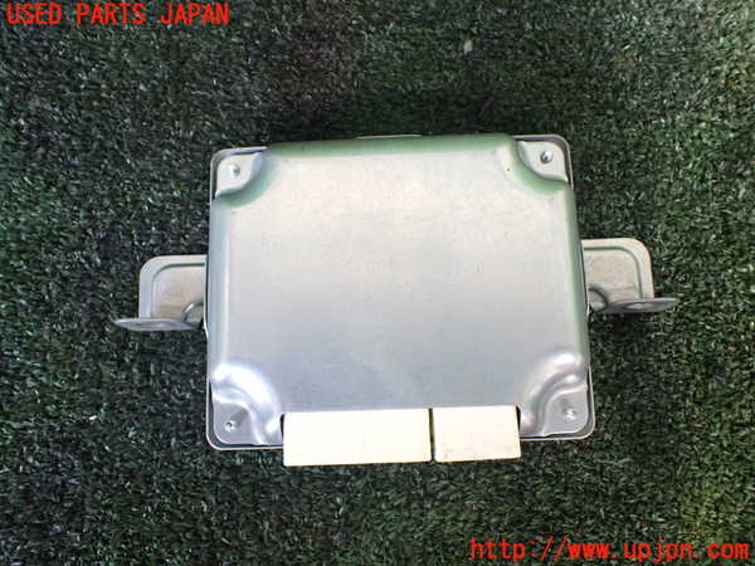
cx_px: 378
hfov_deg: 60.0
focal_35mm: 30
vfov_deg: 46.8
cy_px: 283
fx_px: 654
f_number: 2.3
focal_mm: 5.4
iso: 320
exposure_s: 1/125
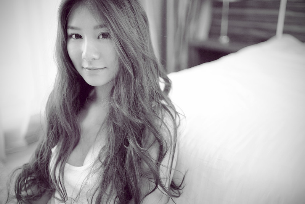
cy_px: 102
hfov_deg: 54.4
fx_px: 296
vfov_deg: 37.8
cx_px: 152
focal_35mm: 35
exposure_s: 1/320
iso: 400
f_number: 1.4
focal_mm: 35
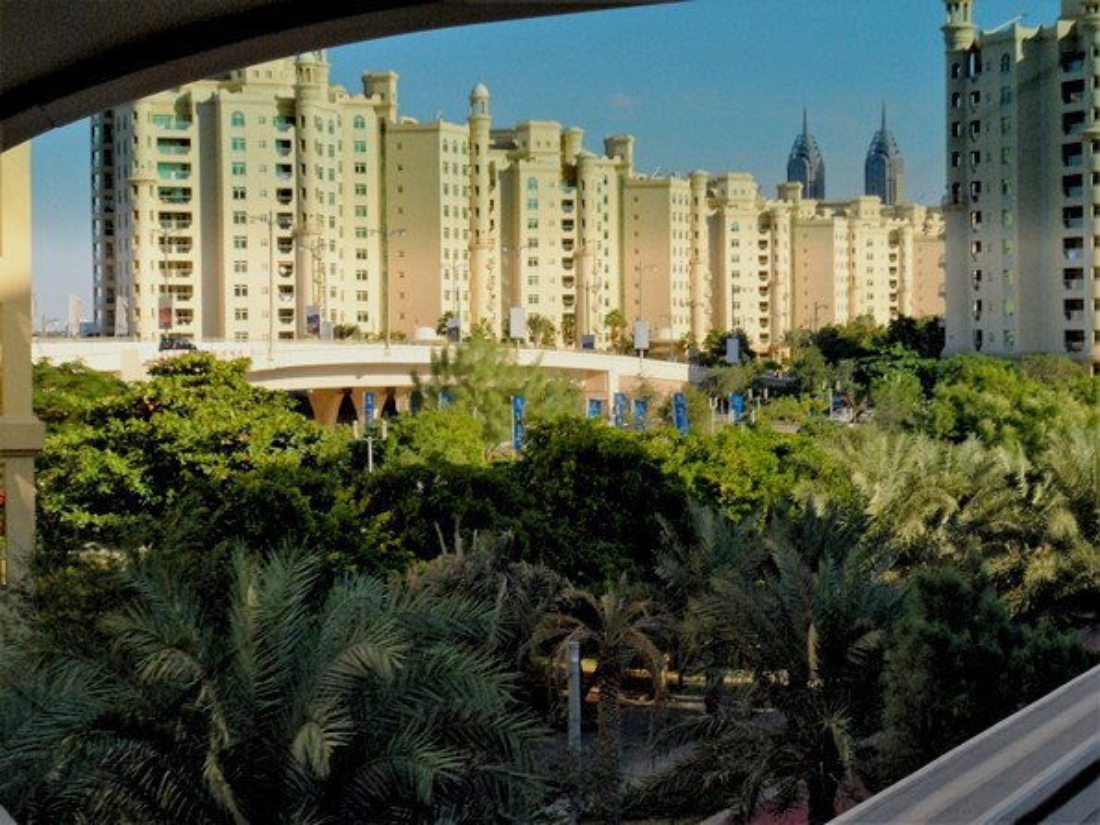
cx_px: 550
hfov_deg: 24.4
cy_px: 412
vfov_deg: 18.4
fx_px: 2542
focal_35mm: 80
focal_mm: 13.2
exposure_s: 1/180
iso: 80
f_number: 6
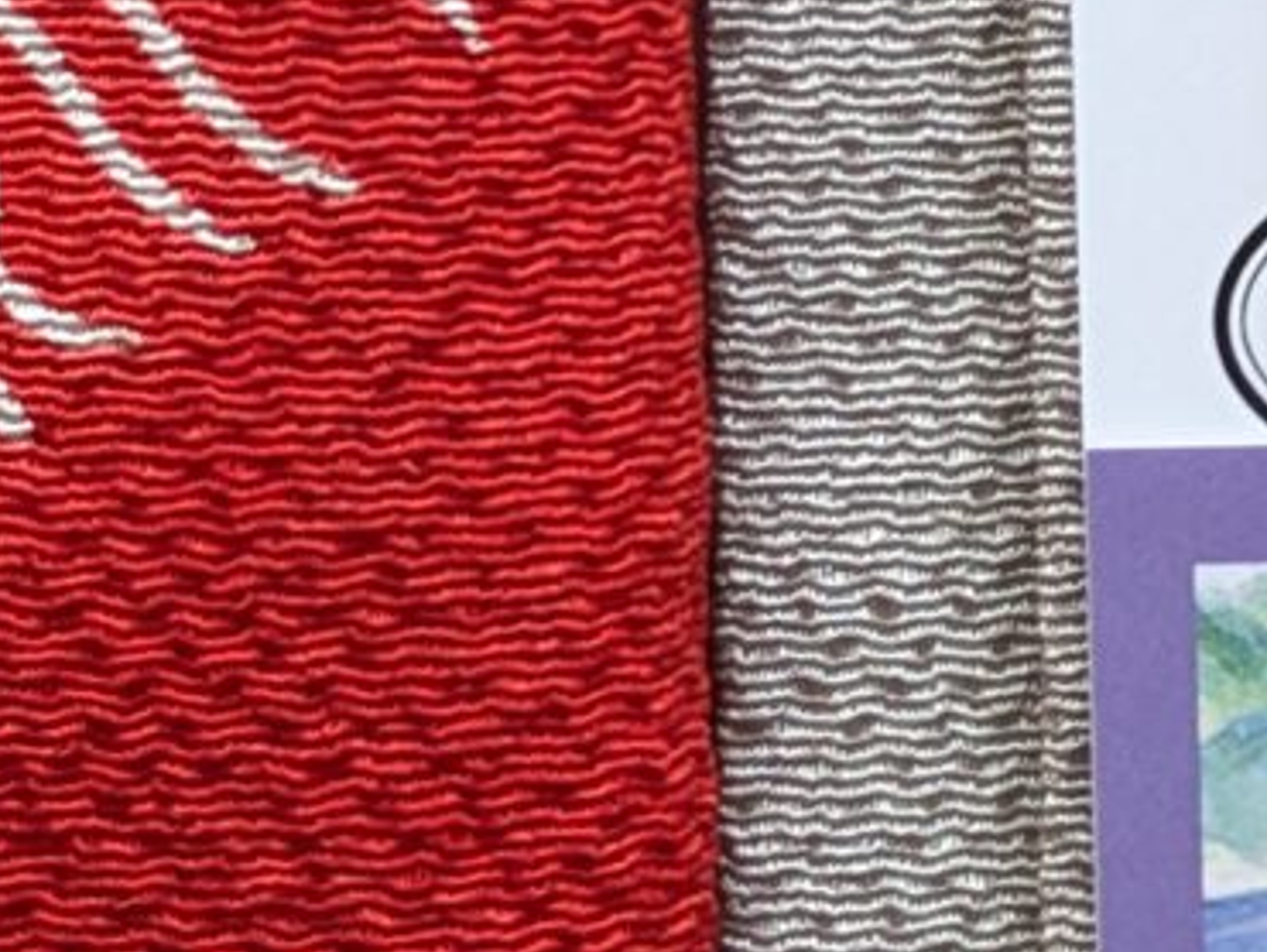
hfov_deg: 11.4
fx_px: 6336
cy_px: -589
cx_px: 613
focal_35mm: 173
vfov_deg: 8.4
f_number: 1.89
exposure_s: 1/120
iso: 124
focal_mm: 5.43
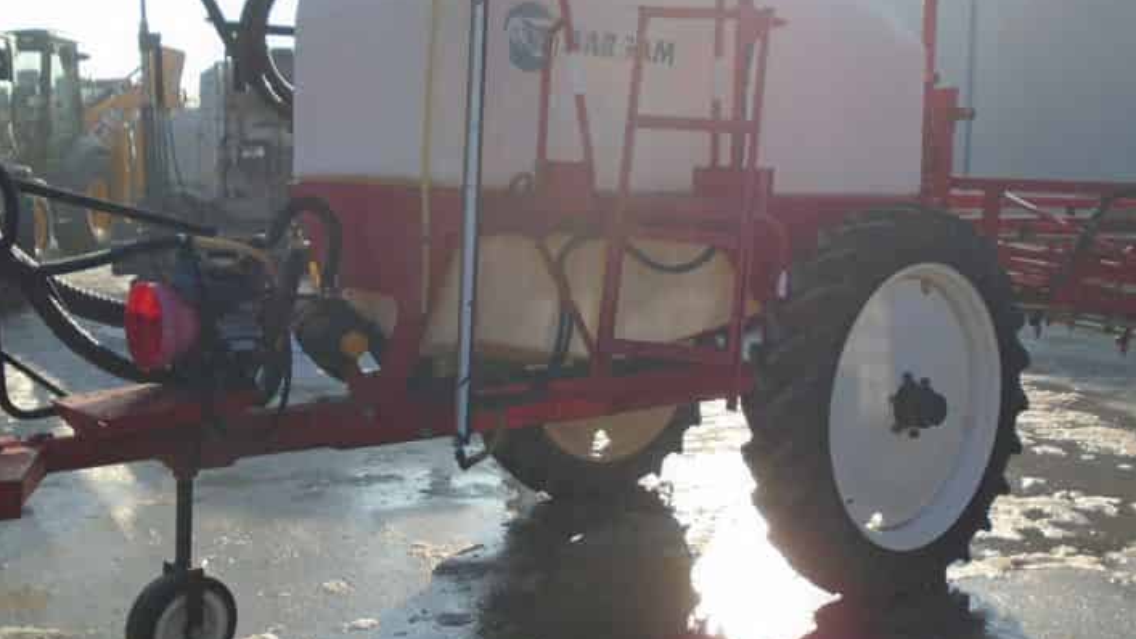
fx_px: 1235
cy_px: 249
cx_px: 561
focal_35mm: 41
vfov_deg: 28.9
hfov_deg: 49.4
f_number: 8
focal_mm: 4.6
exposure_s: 1/160
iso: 100
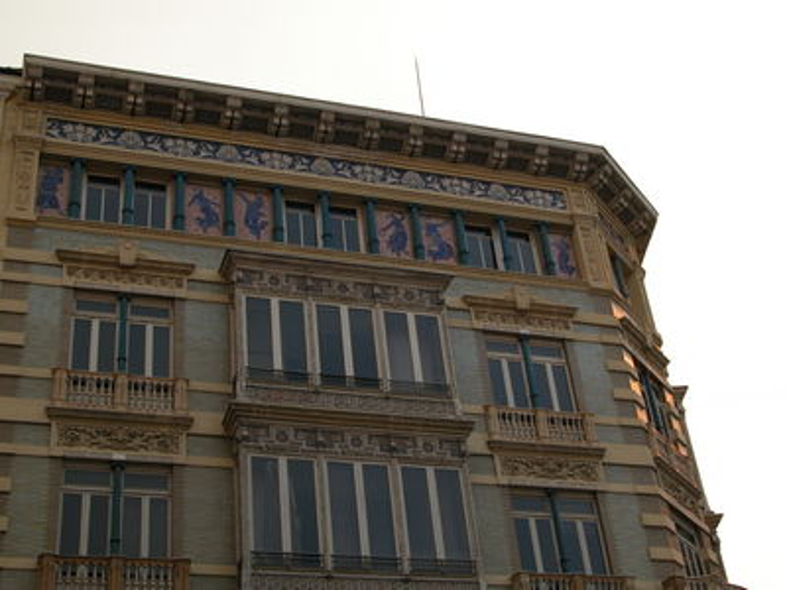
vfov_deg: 27.0
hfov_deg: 35.5
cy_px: 295
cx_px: 394
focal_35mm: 54
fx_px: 1228
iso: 100
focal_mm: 13.7
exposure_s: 1/242
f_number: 5.5
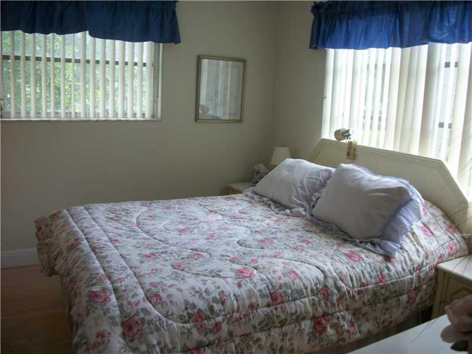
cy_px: 177
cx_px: 236
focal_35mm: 32
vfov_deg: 44.2
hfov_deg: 56.8
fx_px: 436
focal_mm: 5.7
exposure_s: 1/40
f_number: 2.9
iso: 80
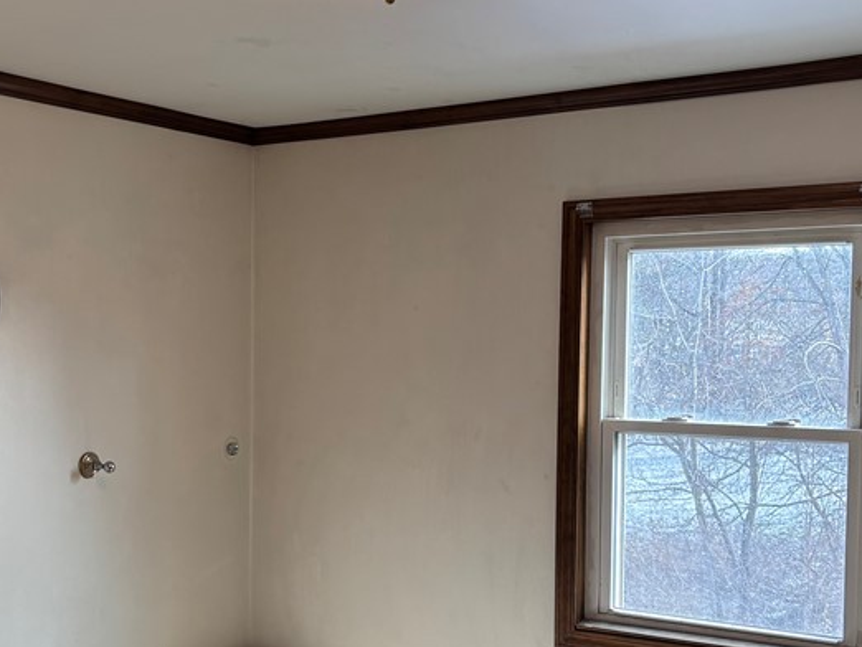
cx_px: 291
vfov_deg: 28.5
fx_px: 1271
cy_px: 393
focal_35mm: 51
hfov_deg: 37.1
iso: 64
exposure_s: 1/120
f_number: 1.6
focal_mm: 5.96
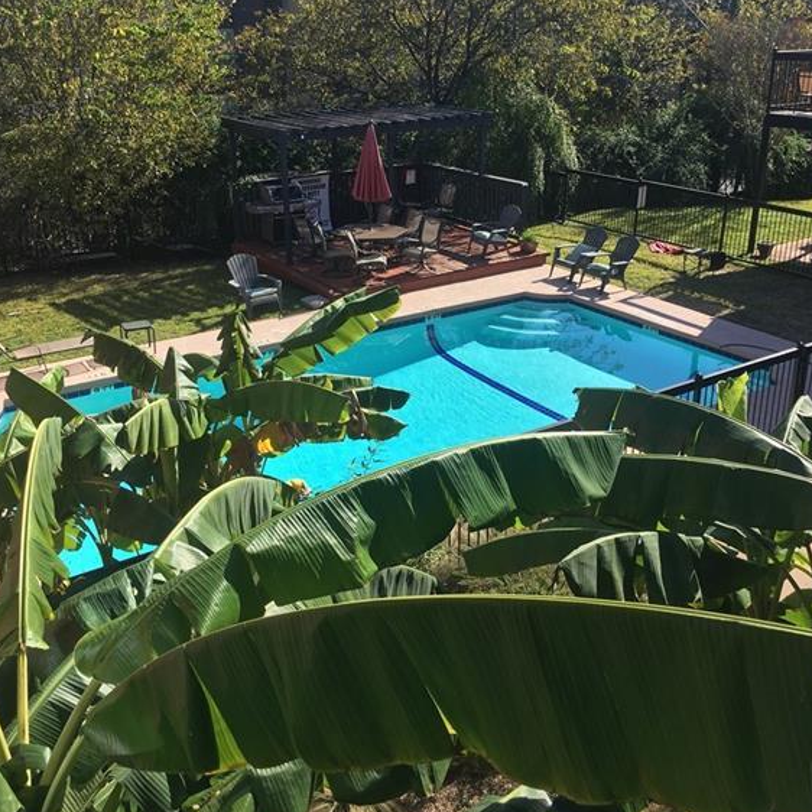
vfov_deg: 47.0
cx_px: 407
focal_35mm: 35
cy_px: 341
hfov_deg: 47.2
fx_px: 929
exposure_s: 1/950
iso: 25
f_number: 2.2
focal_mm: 4.15
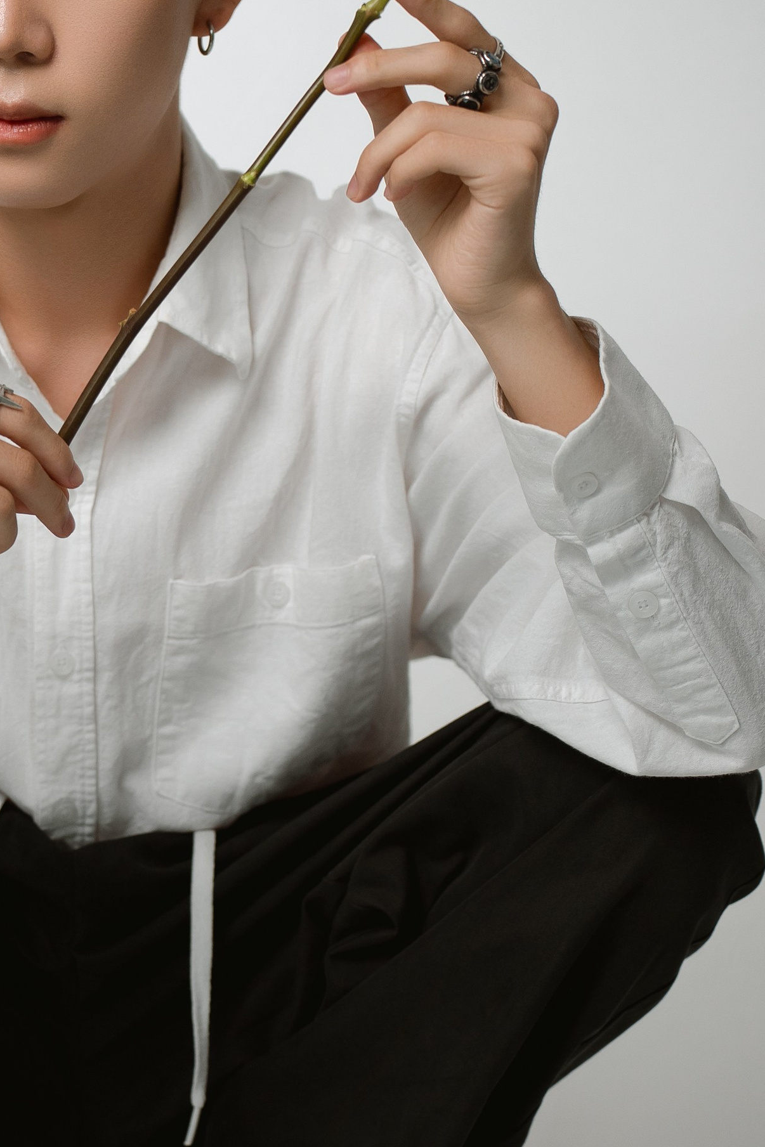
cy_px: 608
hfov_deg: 13.1
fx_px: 3315
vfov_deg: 19.6
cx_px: 75
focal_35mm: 104
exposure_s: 1/250
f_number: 2.8
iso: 320
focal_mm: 49
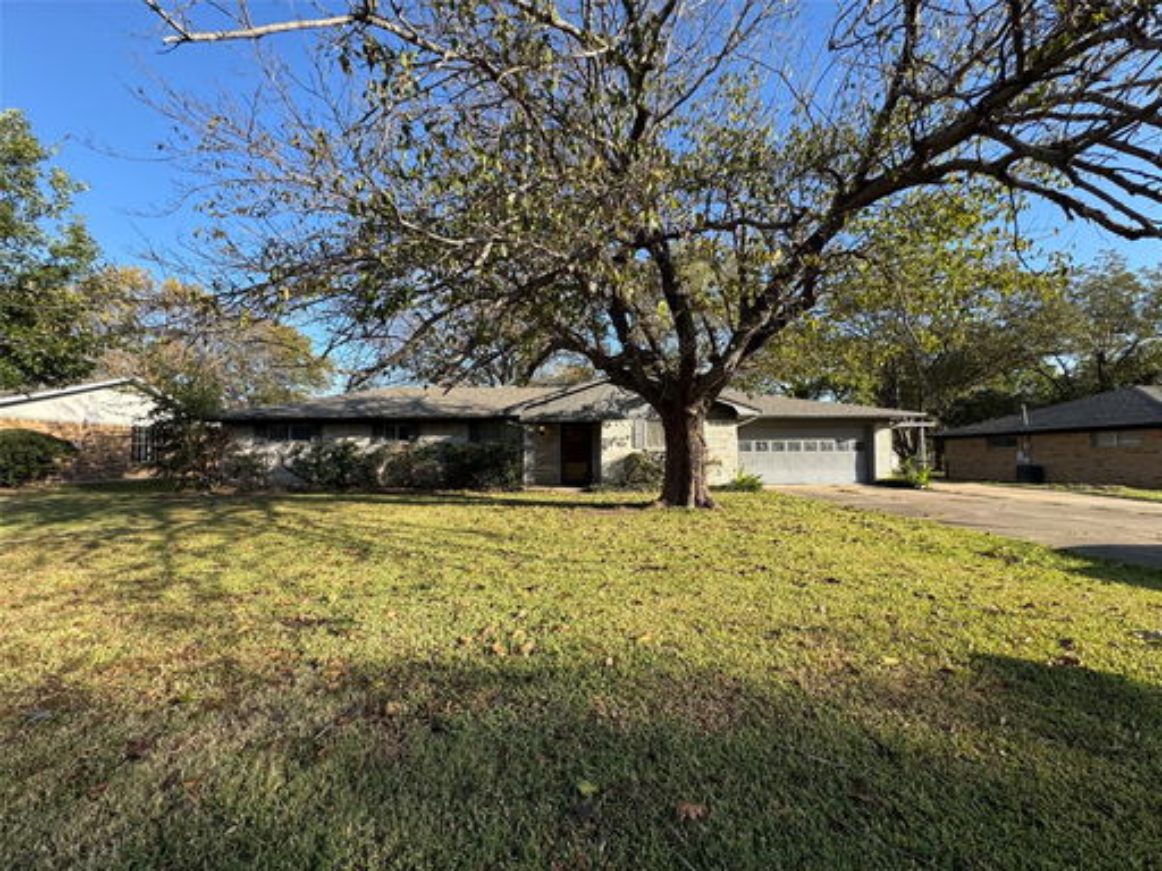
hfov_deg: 102.1
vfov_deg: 85.7
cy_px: 436
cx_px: 581
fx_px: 470
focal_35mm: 14
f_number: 2.2
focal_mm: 2.22
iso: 40
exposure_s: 1/687
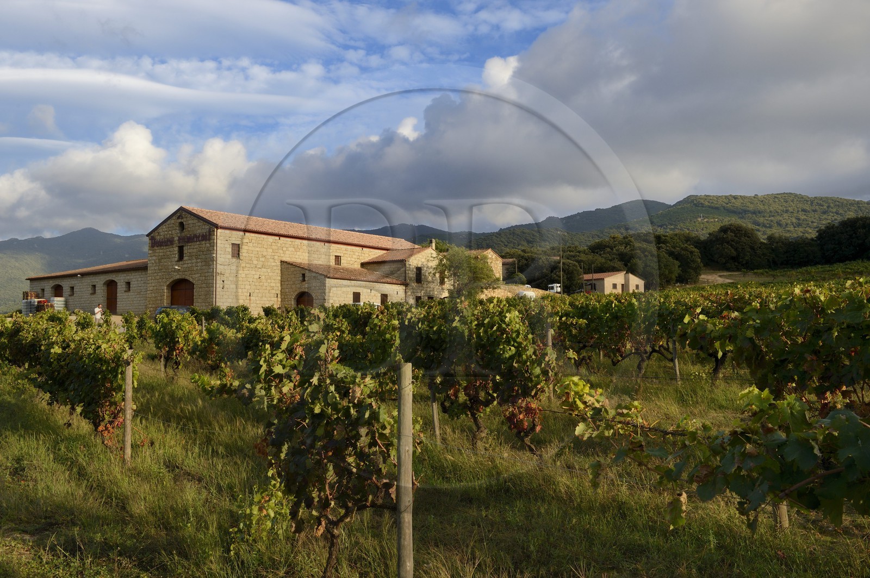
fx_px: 773
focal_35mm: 32
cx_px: 435
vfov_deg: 41.0
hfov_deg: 58.8
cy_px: 289
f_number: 13
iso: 200
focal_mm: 32
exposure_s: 1/160
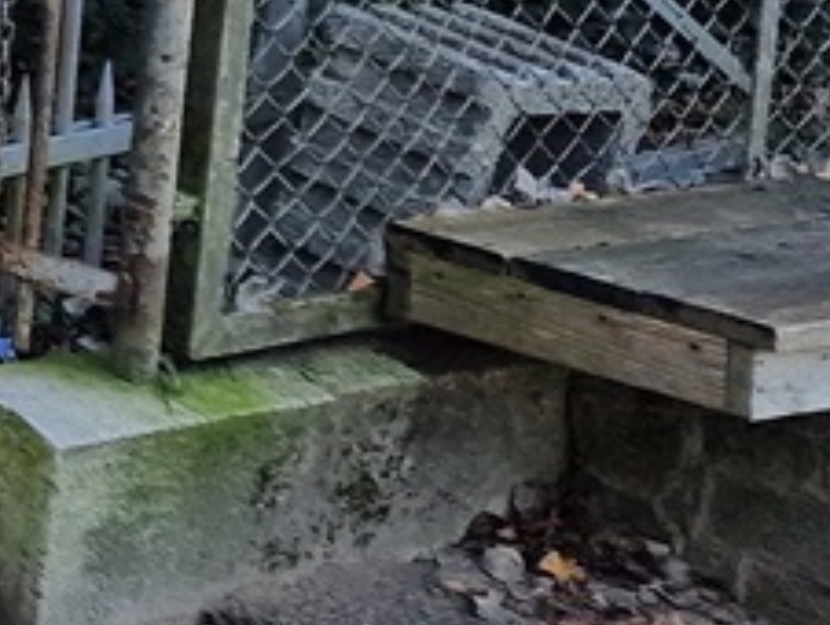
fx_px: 2928
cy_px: -596
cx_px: -1263
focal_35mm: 122
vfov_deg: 11.1
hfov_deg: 12.2
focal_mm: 6.4
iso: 50
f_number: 1.8
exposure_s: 1/180
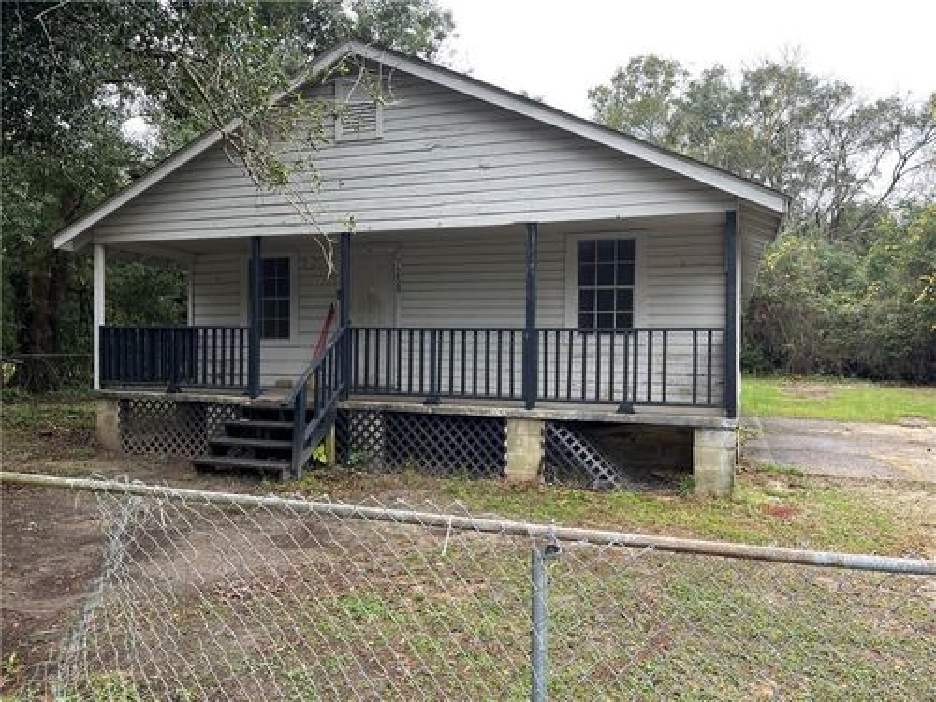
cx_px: 468
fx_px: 703
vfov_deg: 53.1
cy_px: 351
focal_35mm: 26
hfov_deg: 67.3
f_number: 1.6
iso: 64
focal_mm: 5.1
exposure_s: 1/122
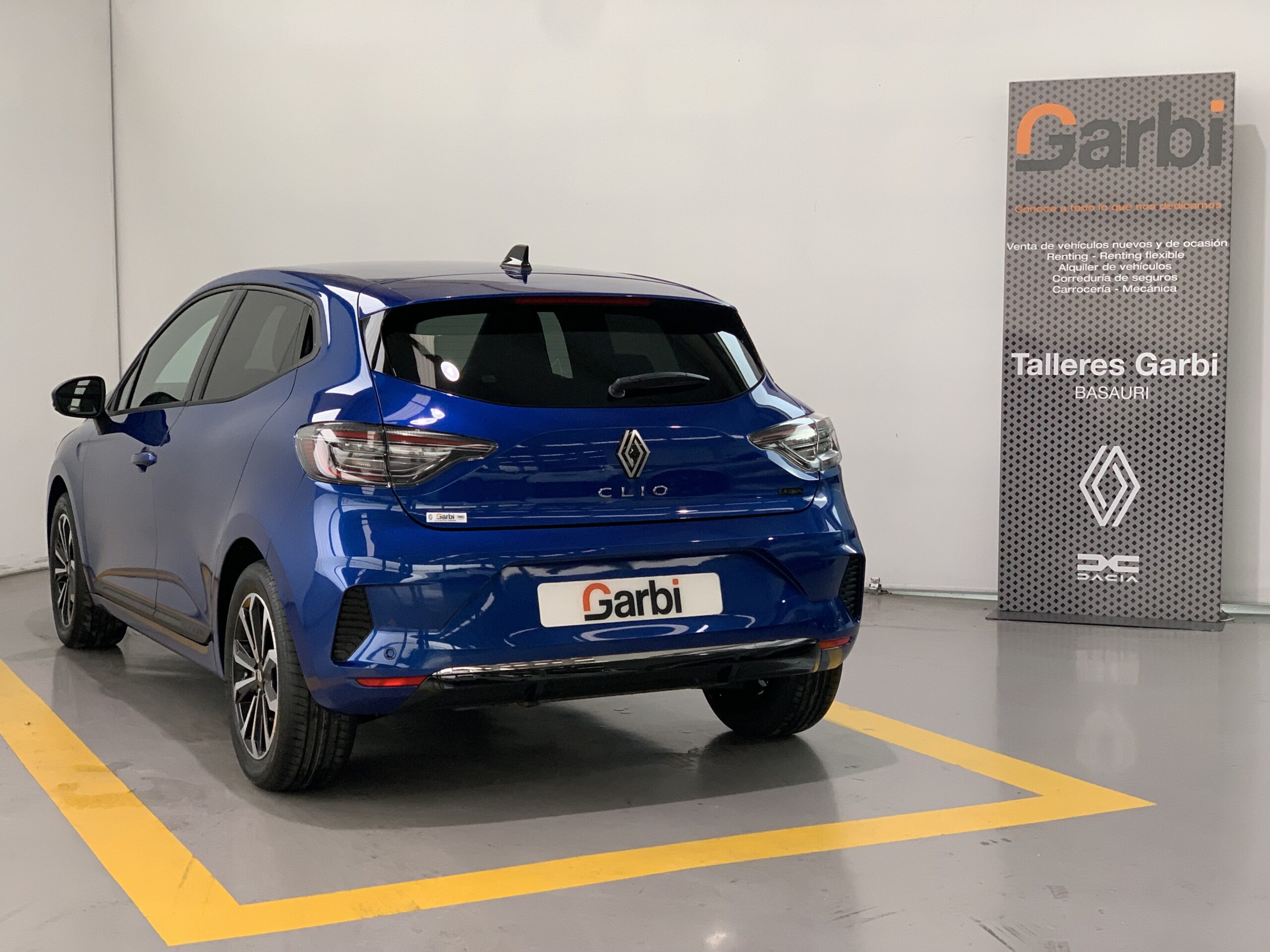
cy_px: 476
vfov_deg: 28.0
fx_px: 1908
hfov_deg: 36.8
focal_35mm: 52
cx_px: 635
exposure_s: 1/87
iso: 125
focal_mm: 6
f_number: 2.4
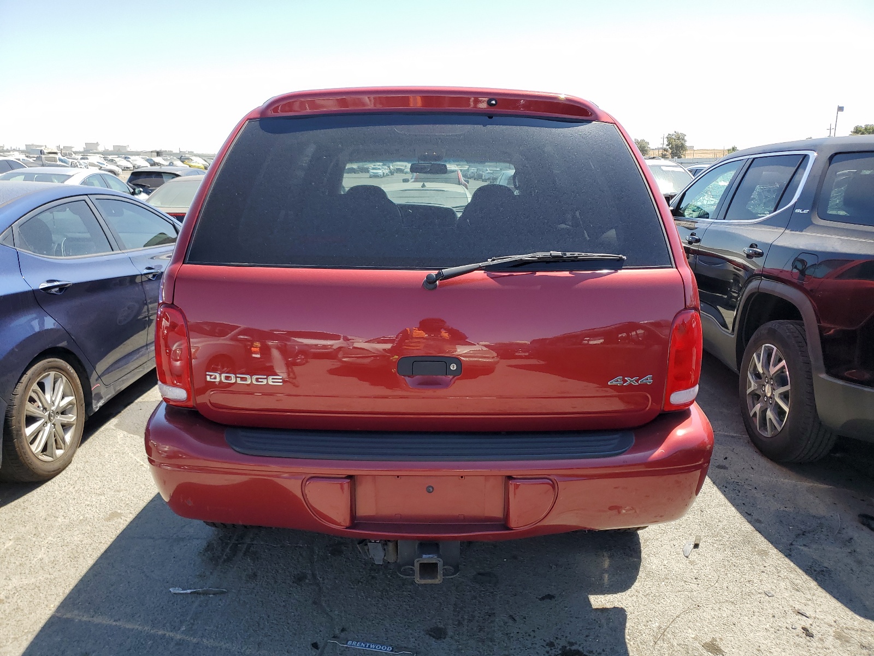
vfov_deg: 53.1
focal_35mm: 26
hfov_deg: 67.3
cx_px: 437
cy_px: 328
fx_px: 656
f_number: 1.5
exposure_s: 1/1429
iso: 50
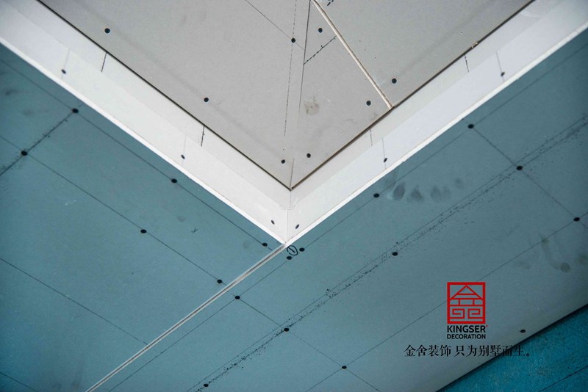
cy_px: 196
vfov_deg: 20.6
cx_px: 294
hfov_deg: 30.5
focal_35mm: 66
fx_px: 1078
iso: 1000
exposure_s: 1/60
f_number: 4
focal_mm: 66
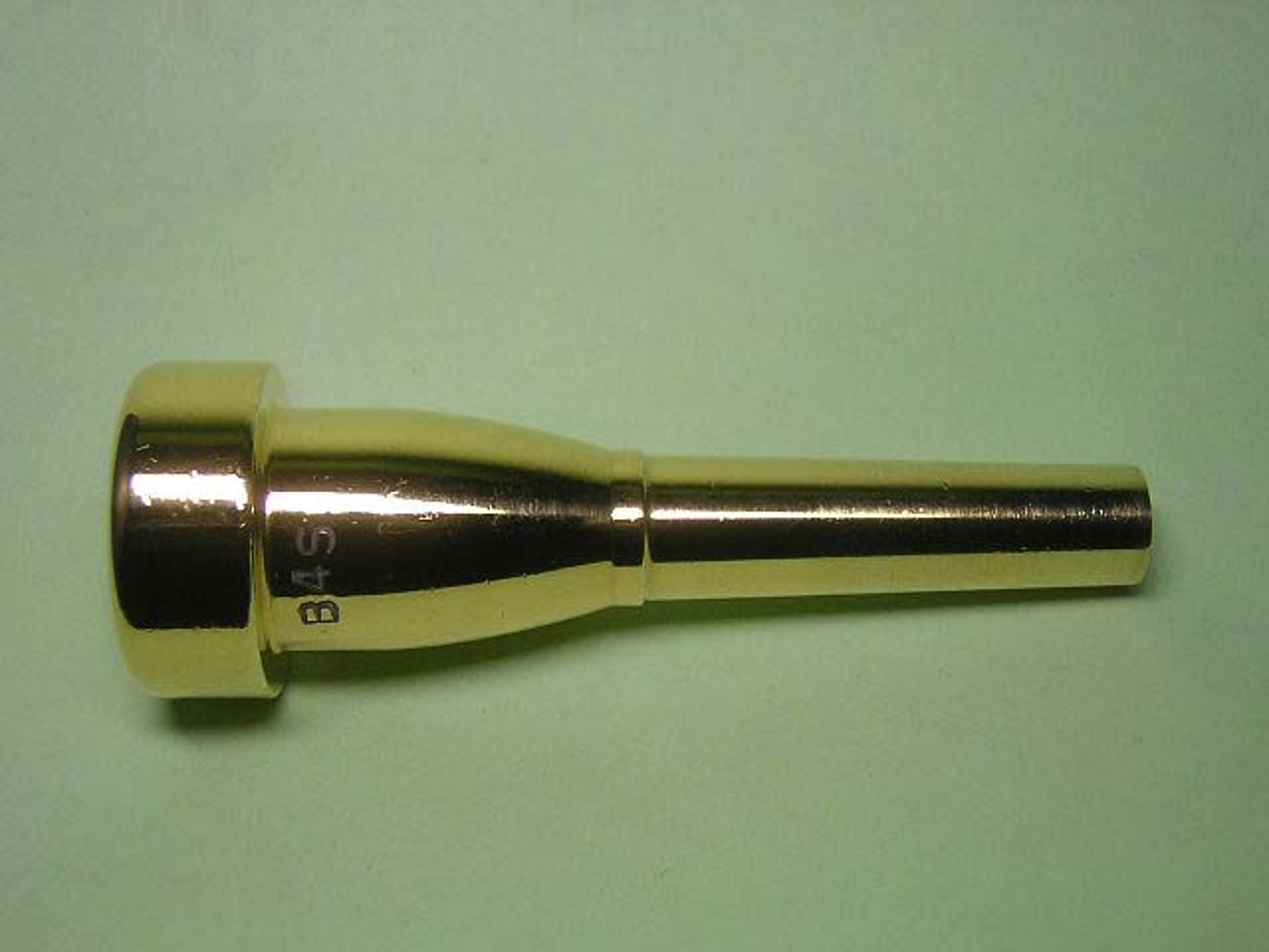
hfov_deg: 35.5
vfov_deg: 27.0
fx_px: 1980
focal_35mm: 54
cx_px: 634
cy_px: 476
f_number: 3.2
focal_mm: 7.1
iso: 100
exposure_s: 1/131
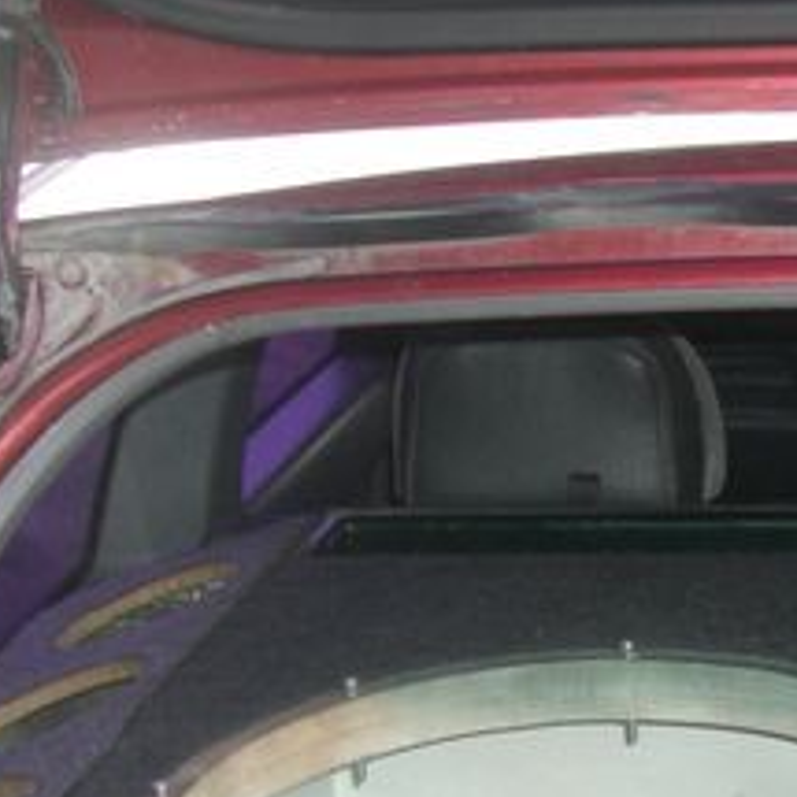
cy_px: 697
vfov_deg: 17.2
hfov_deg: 16.3
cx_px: 1071
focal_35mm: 100
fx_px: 2605
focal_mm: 6.2
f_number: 2.7
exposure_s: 1/60
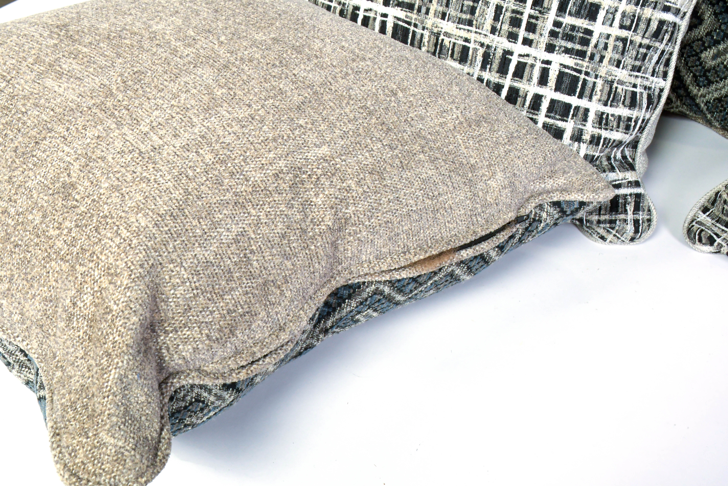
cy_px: 243
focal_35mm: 45
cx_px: 364
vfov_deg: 29.9
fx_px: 910
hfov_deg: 43.6
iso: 640
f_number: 11
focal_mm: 30
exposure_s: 1/160
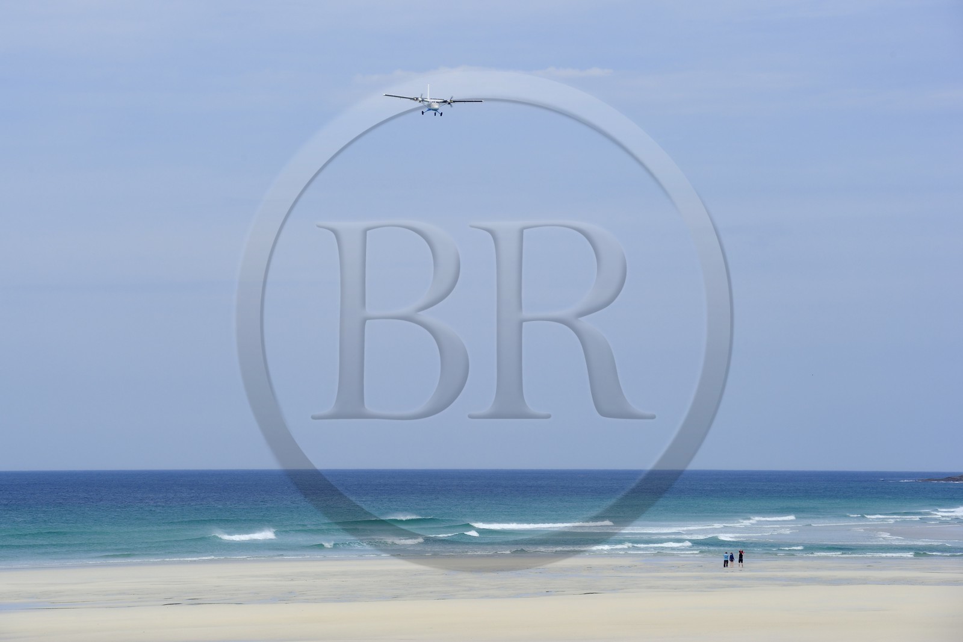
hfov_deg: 14.7
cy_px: 321
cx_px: 482
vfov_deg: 9.8
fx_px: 3744
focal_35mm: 140
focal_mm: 140
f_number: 9
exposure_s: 1/500
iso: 200
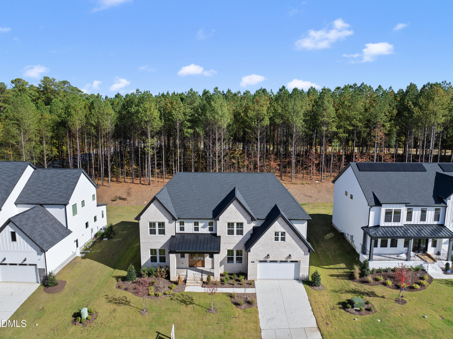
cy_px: 170
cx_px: 226
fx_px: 314
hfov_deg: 71.6
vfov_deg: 56.8
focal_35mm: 24
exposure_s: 1/2000
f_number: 2.8
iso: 130
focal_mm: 12.29
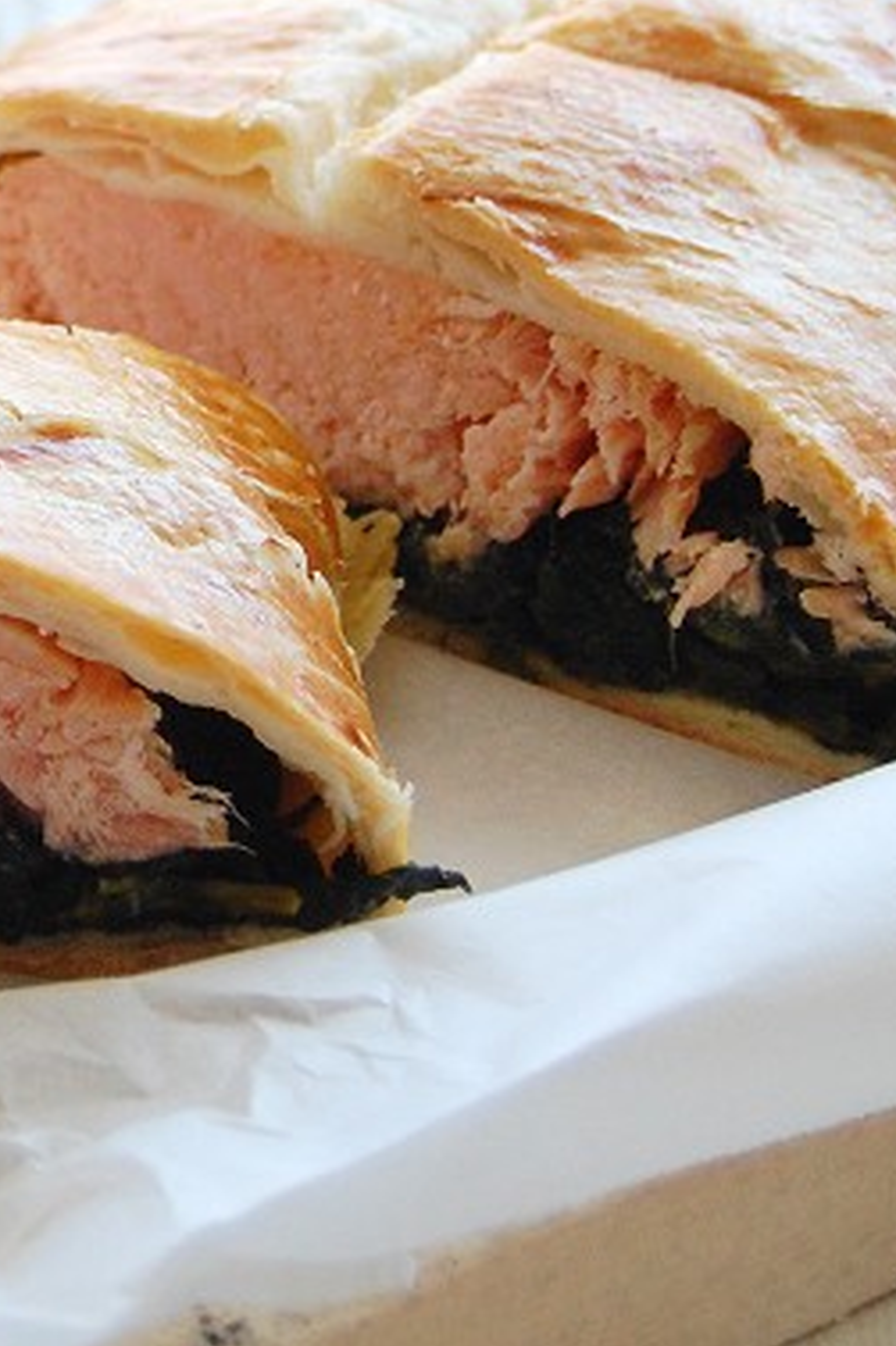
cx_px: -177
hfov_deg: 8.1
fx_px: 6240
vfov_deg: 12.1
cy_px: -96
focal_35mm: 167
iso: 800
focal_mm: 42
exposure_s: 1/20
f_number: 5.3
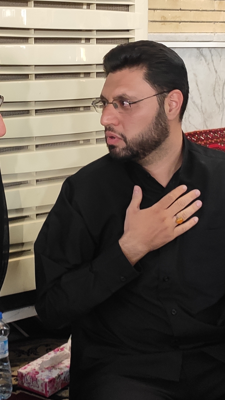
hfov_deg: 17.7
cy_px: 143
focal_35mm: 68
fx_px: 721
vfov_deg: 30.8
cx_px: 78
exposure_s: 1/60
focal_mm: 4.77
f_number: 1.75
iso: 973
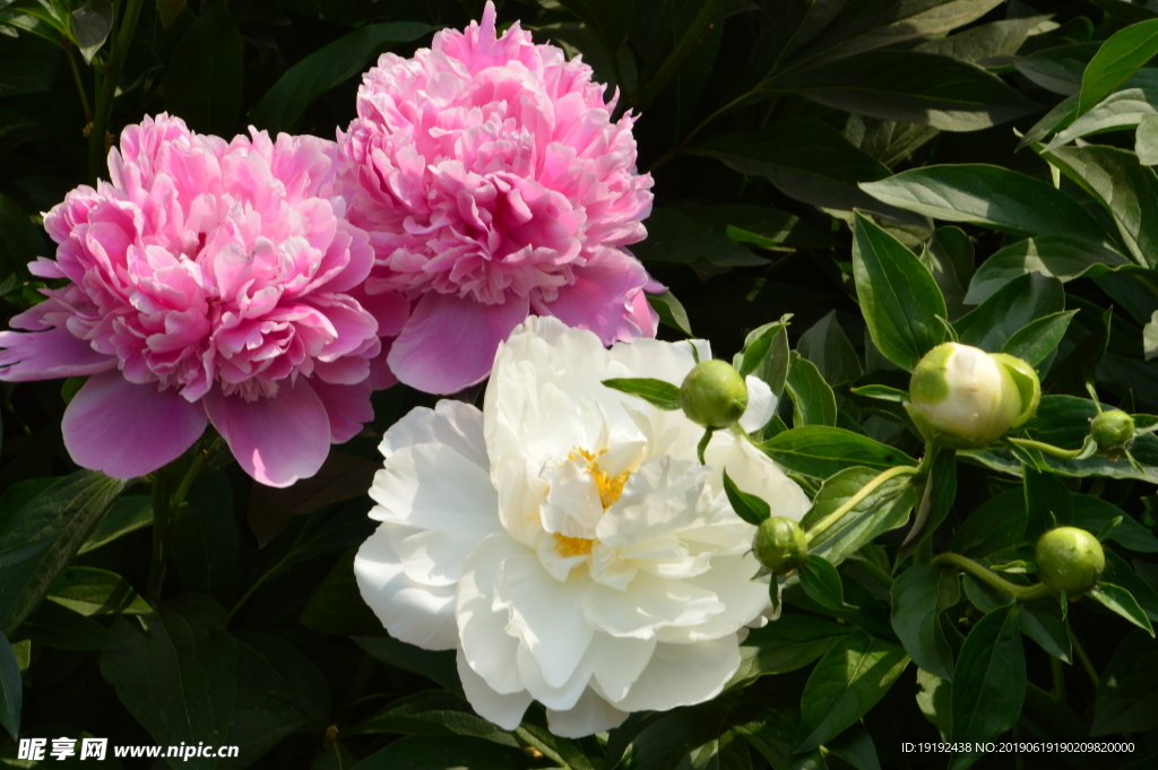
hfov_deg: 8.9
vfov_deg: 5.9
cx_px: 579
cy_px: 385
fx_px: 7473
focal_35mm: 232
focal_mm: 155
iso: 200
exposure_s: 1/40
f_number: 29
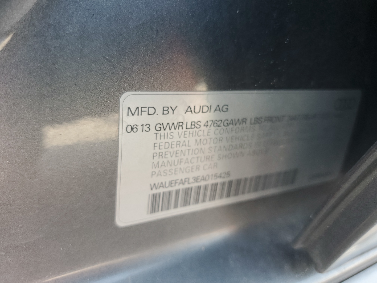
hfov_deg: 67.3
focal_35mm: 26
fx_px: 283
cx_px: 188
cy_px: 142
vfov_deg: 53.1
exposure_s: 1/120
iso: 64
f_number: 1.5
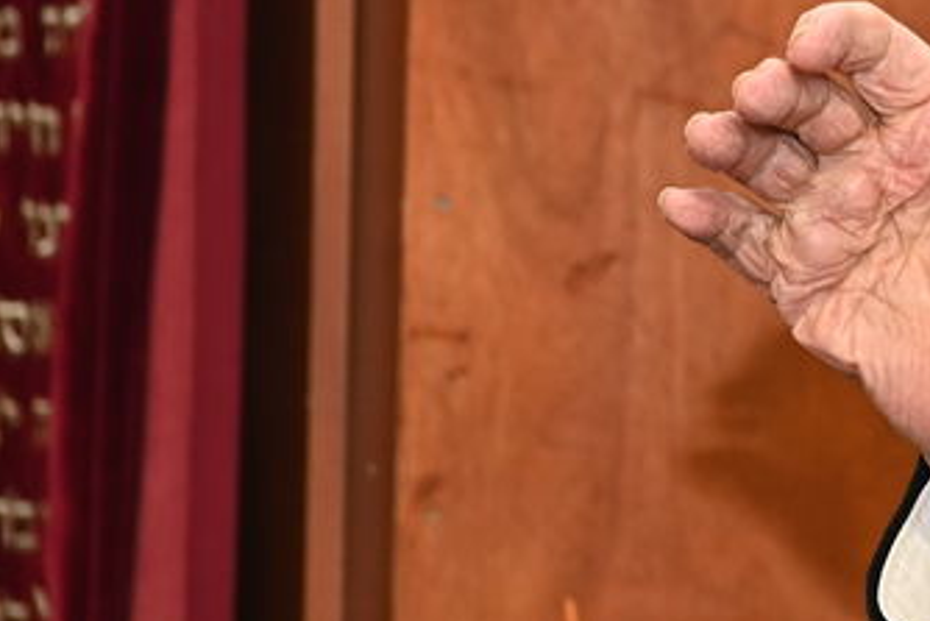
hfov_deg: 6.9
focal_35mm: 293
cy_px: 331
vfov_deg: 4.7
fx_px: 7572
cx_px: 1634
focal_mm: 70
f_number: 5
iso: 1250
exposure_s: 1/125
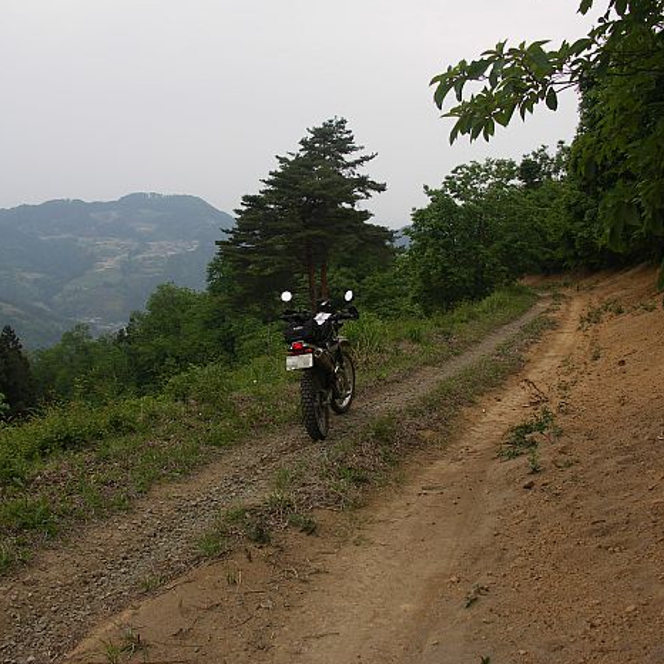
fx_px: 738
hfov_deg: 48.3
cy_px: 332
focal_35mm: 34
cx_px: 289
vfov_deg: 48.5
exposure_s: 1/160
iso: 50
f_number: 4.5
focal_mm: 7.3
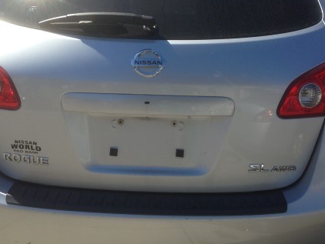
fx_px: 470
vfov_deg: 29.1
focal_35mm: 50
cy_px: 115
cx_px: 159
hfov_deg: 38.2
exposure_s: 1/985
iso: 50
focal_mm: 4.12
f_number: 2.4
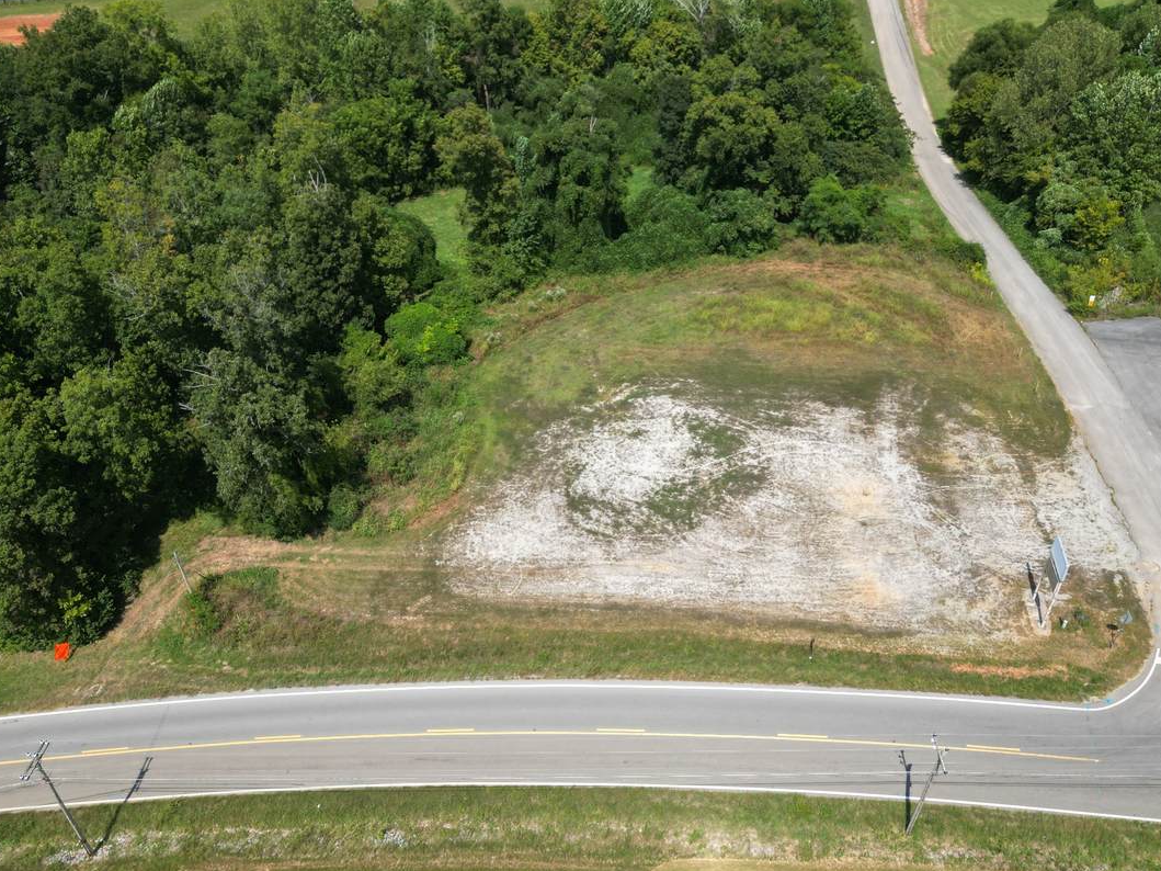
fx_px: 973
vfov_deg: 48.2
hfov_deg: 61.7
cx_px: 581
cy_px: 436
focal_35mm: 29
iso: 100
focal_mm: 6.72
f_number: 1.7
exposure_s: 1/2500
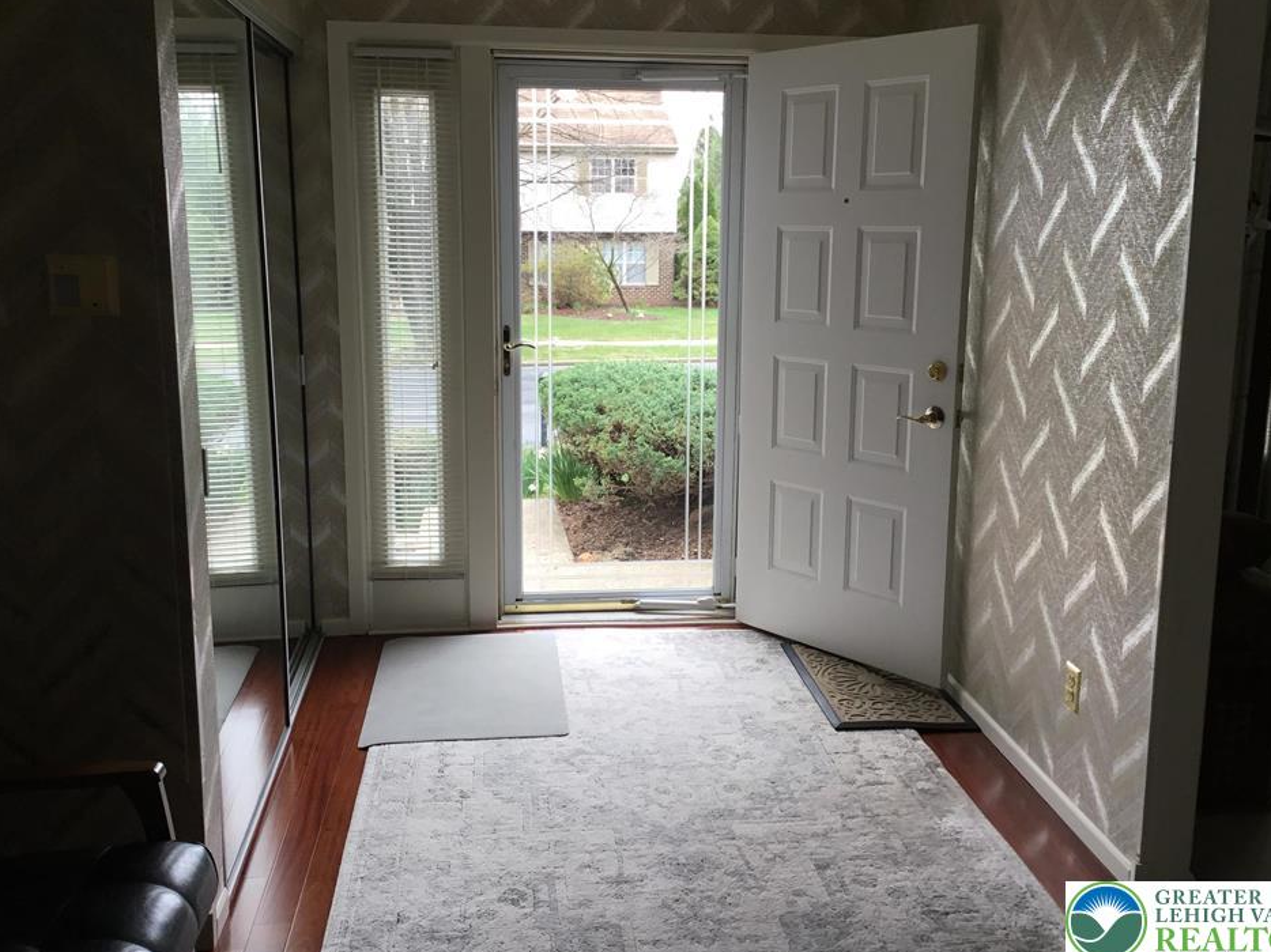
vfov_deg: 41.8
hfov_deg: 54.0
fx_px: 1248
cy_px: 450
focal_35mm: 34
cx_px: 646
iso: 32
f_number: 2.4
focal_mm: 3.3
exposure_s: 1/120
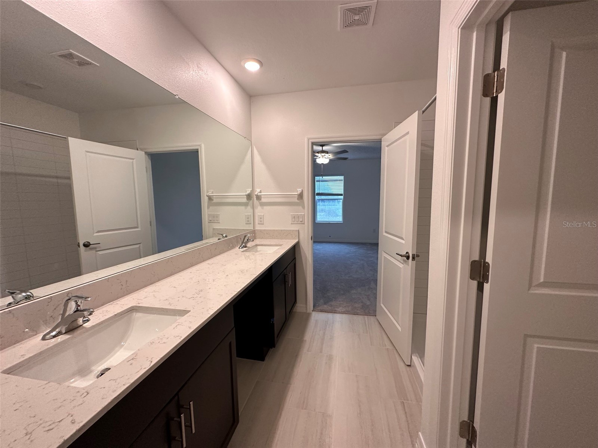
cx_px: 299
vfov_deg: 85.7
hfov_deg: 102.1
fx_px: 242
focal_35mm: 14
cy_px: 224
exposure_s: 1/120
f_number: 2.2
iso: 200
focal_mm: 2.22
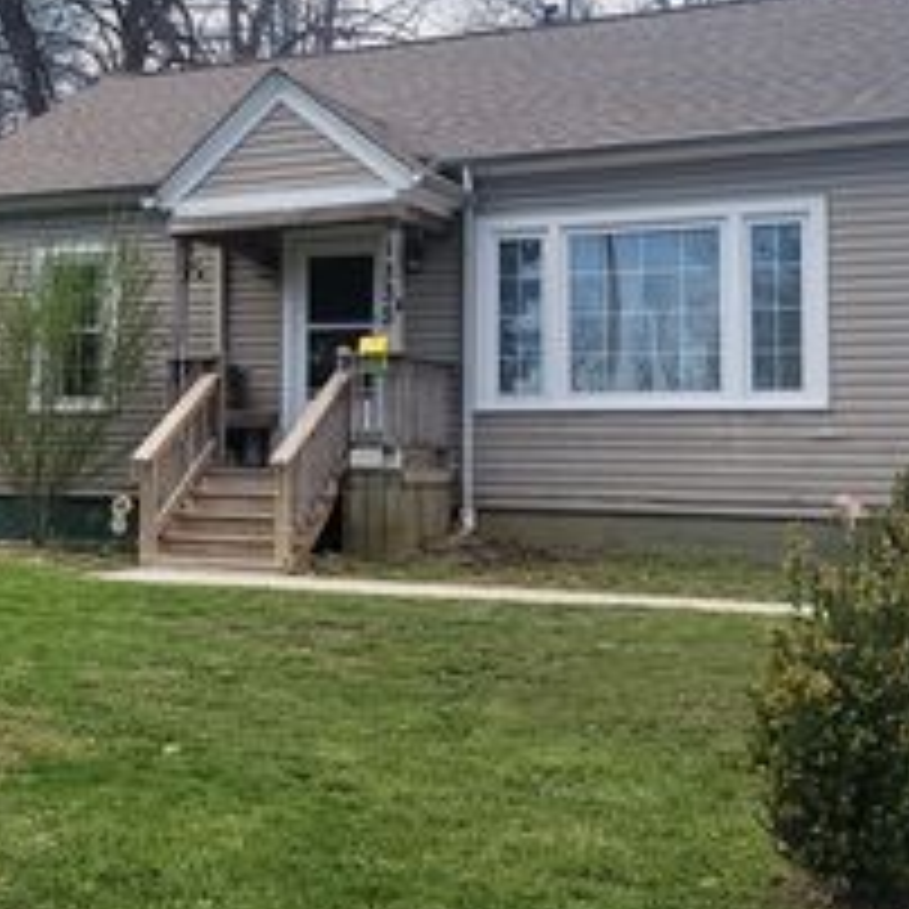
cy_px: 344
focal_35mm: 57
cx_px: 144
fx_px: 1693
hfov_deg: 29.2
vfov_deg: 29.9
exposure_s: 1/1737
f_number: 1.8
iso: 40
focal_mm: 5.4
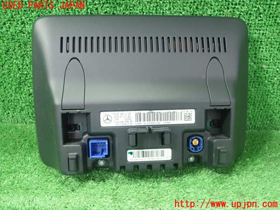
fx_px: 243
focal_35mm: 30
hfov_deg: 60.0
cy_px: 105
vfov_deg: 46.8
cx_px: 140
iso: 800
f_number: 2.3
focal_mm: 5.5
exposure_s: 1/80
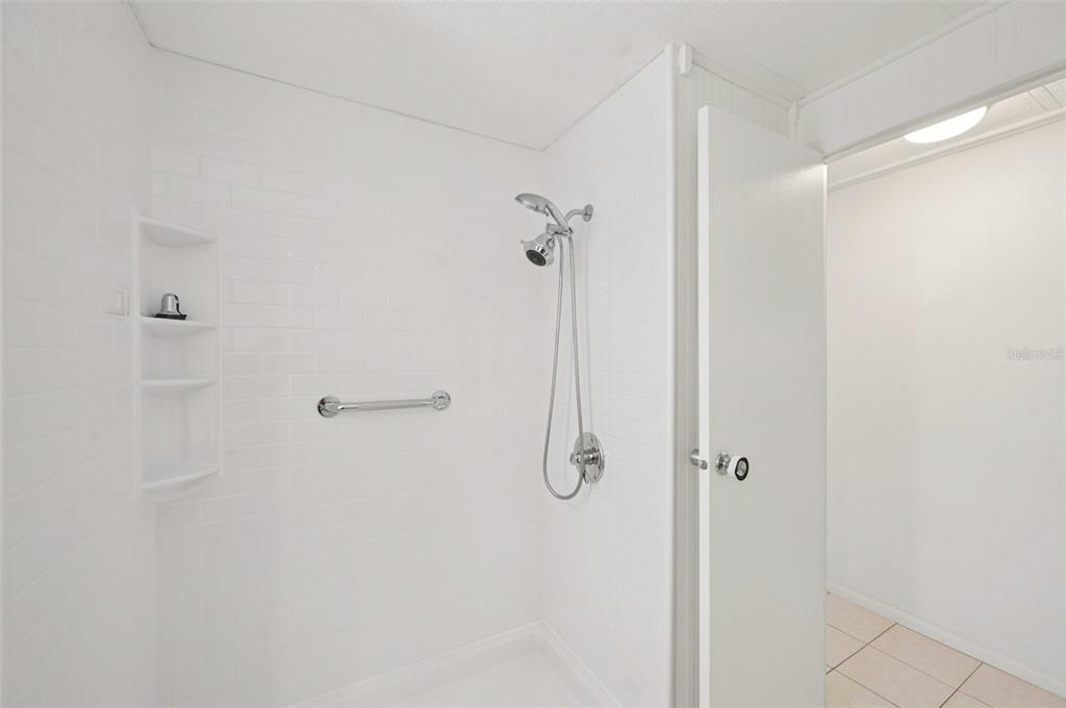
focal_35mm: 14
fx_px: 414
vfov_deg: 81.1
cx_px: 533
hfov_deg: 104.3
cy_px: 354
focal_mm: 14
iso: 400
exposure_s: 1/40
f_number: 8
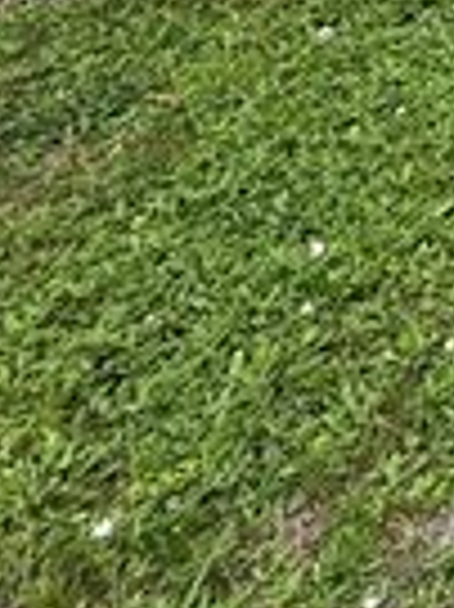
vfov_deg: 19.1
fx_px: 1209
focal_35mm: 69
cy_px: -565
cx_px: 1092
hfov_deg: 14.3
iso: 40
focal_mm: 2.22
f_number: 2.2
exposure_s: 1/445
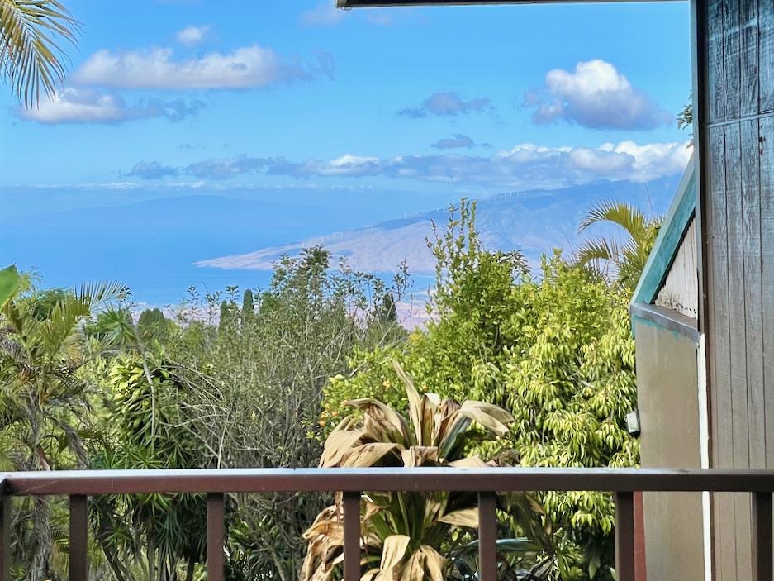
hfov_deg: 27.3
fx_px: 1588
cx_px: 278
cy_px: 185
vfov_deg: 20.6
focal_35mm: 71
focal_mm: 6
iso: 25
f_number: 2
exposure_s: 1/1332
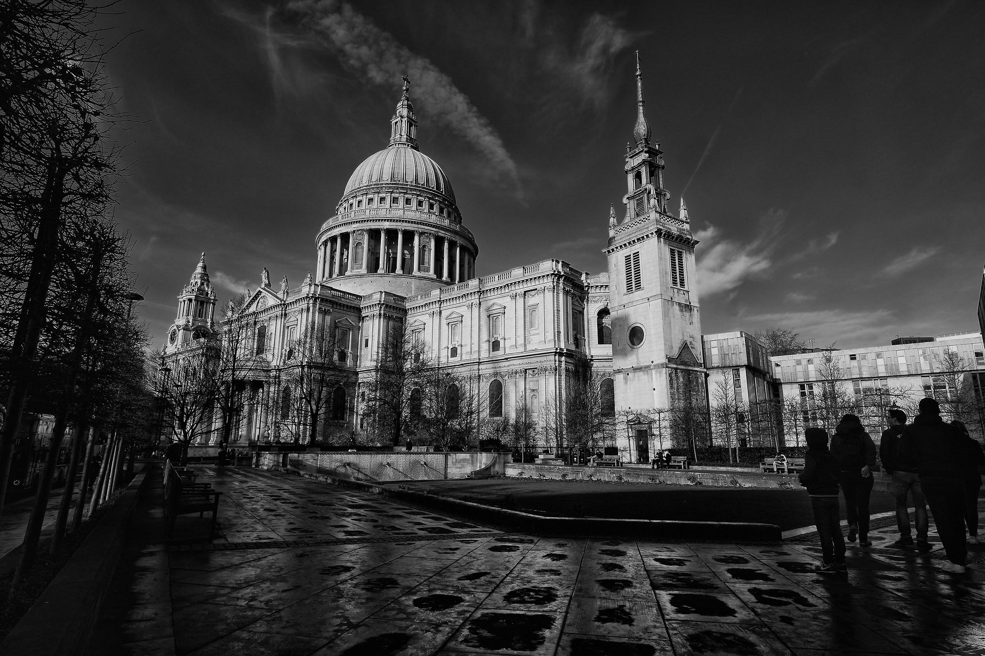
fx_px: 547
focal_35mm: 20
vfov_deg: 61.9
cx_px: 492
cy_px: 328
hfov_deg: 84.0
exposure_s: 1/420
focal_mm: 13.2
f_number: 9
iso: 200
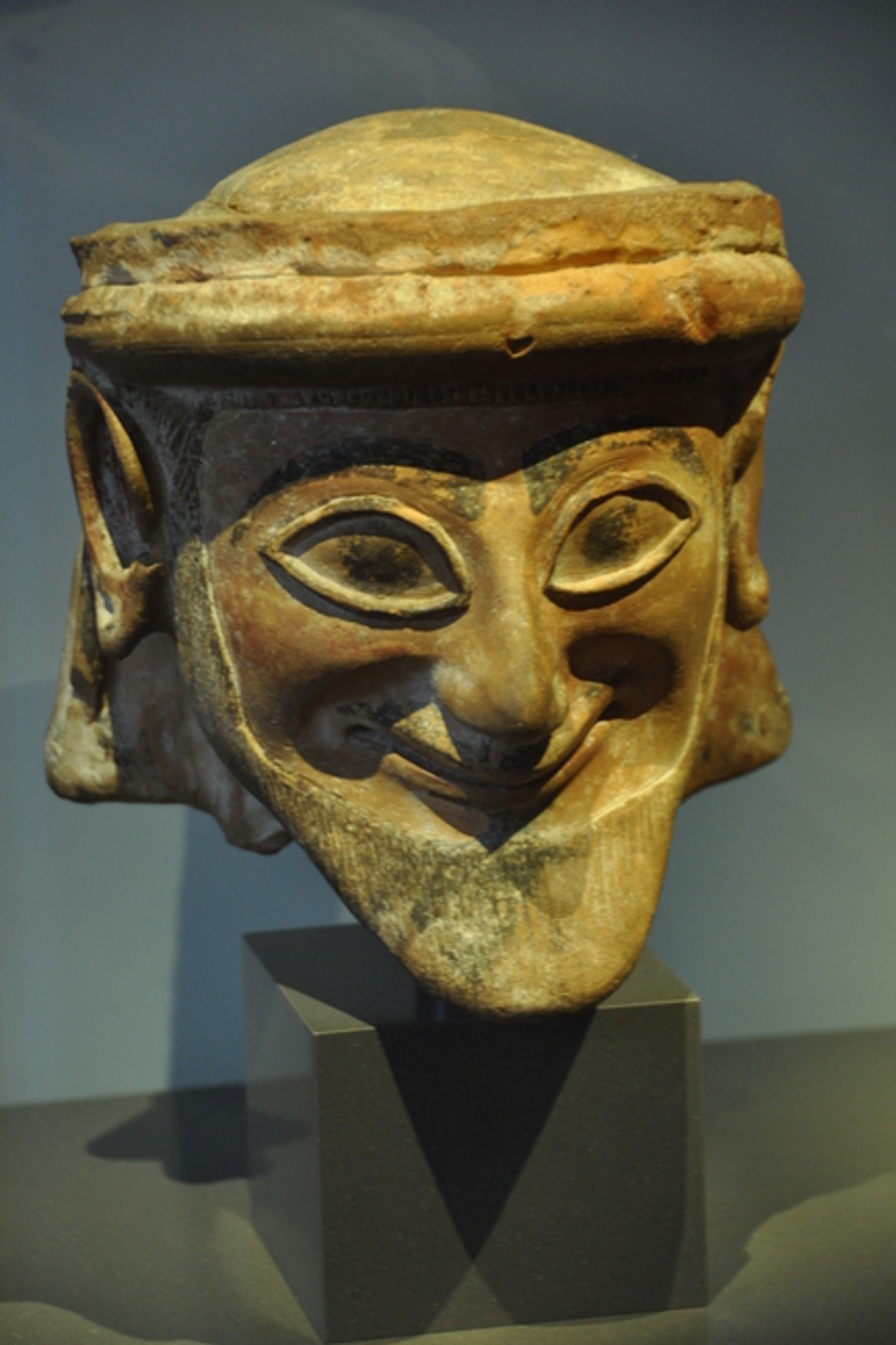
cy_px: 669
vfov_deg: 12.9
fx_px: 5958
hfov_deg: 8.6
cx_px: 450
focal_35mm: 160
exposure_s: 1/15
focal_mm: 105
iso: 800
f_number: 5.3
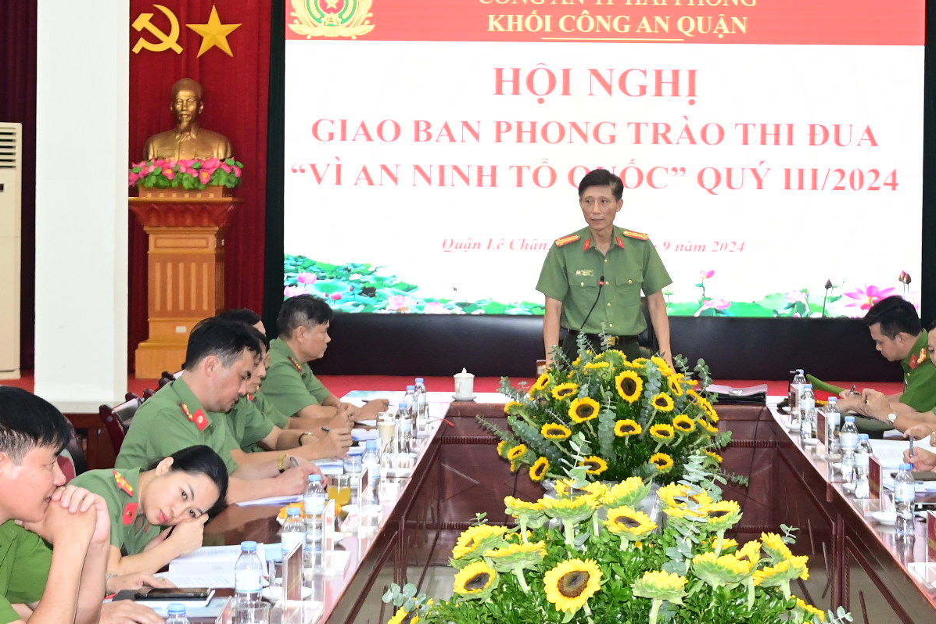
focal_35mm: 74
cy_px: 221
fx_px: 1924
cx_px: 561
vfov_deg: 18.4
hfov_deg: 27.3
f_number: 4.2
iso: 2000
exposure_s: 1/200
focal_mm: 30
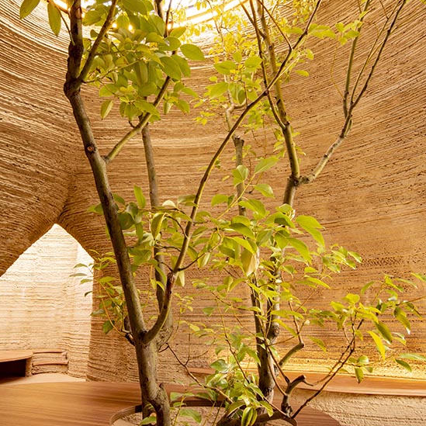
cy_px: 184
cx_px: 161
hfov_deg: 60.2
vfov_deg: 60.7
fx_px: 362
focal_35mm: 26
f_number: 18
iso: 64
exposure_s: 2
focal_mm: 14
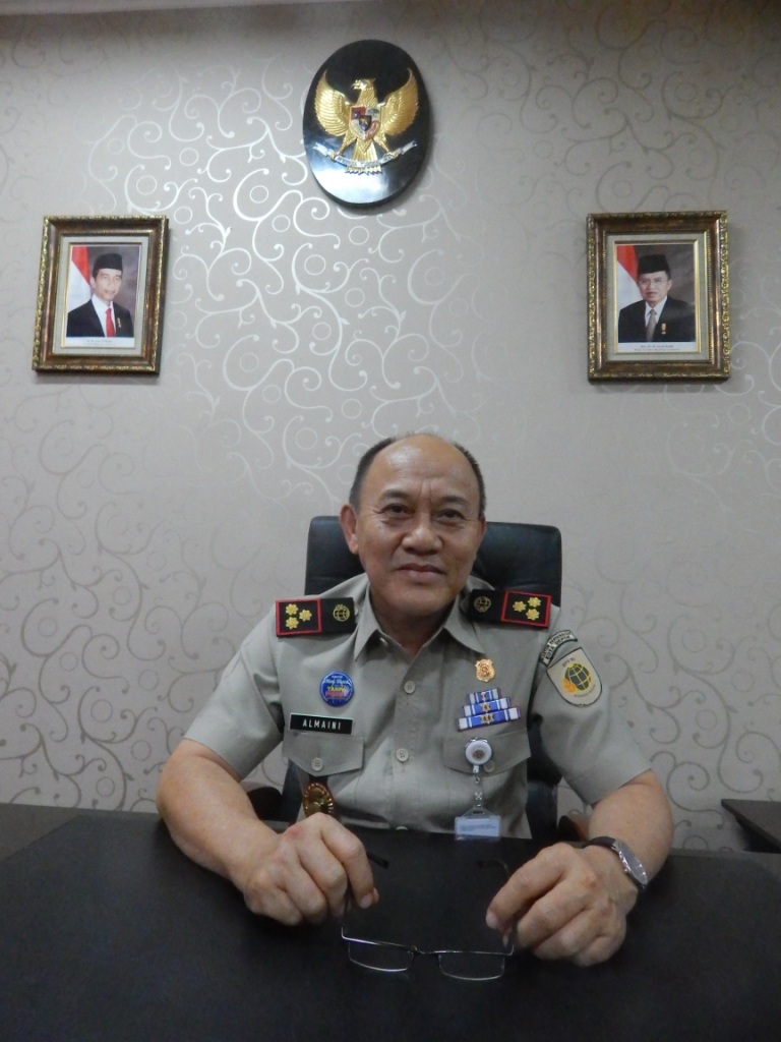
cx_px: 390
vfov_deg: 73.9
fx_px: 692
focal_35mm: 23
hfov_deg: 58.9
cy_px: 521
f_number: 3
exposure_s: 1/125
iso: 1600
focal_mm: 4
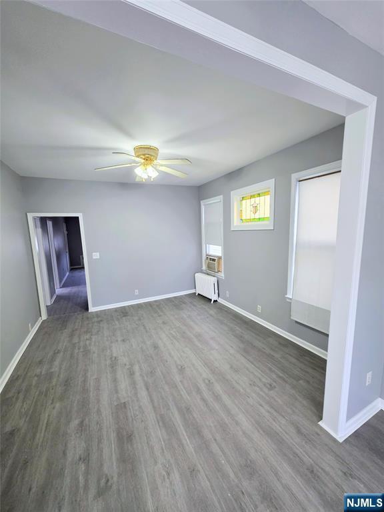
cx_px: 192
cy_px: 256
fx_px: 192
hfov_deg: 89.9
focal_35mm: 13
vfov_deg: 106.2
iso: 250
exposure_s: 1/120
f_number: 1.9
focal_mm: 2.2
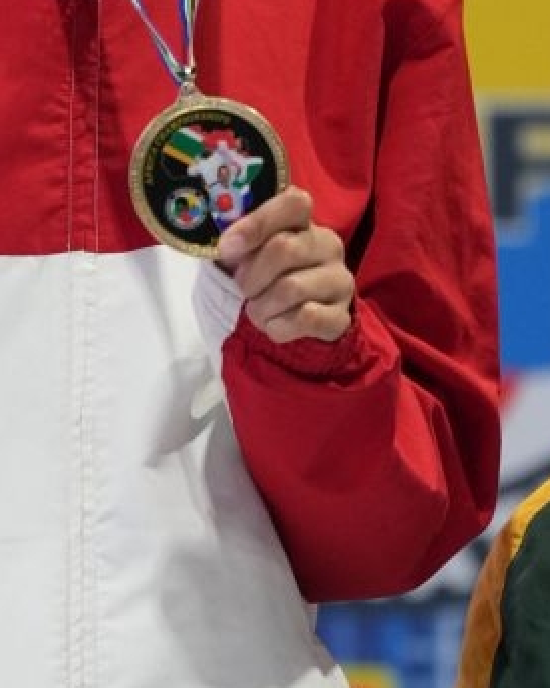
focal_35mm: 657
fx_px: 13380
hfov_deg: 2.4
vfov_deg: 2.9
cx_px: 60
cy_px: 199
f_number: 2.8
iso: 2500
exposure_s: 1/250
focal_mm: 200
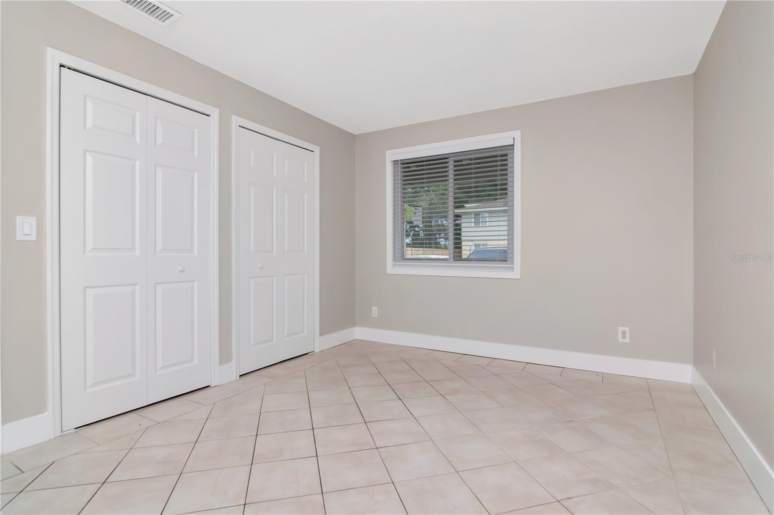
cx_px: 387
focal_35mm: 16
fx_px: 355
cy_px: 258
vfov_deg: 72.0
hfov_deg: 95.0
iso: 800
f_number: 8
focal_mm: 11
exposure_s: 1/200
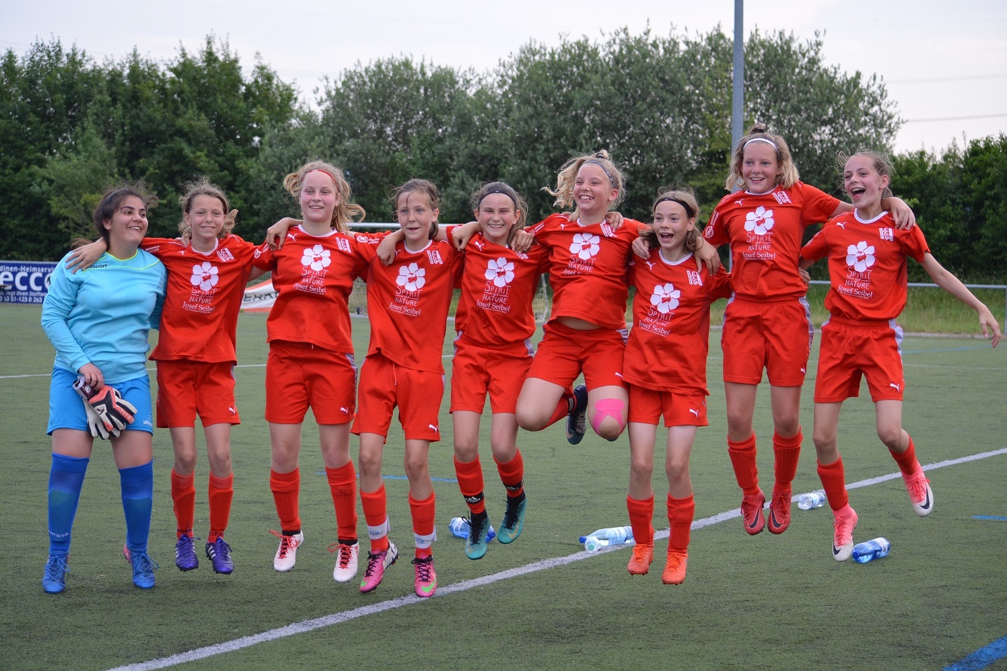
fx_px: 2307
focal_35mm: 82
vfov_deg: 16.5
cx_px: 504
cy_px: 336
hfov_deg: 24.6
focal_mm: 55
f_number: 4.5
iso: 800
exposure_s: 1/1000
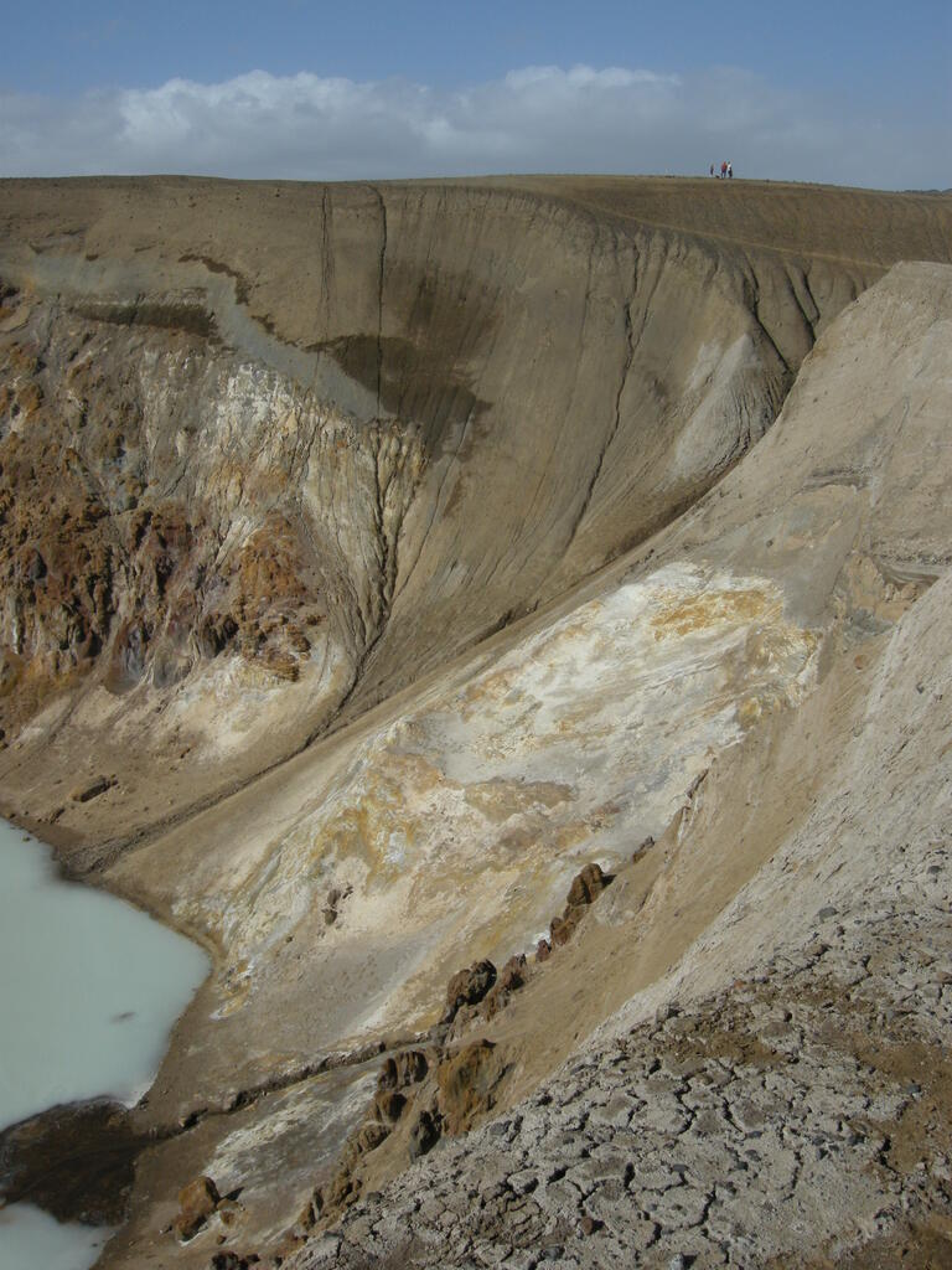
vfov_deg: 52.6
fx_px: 1283
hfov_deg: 40.7
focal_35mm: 35
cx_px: 476
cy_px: 635
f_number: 6.8
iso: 100
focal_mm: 7.5
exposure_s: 1/442
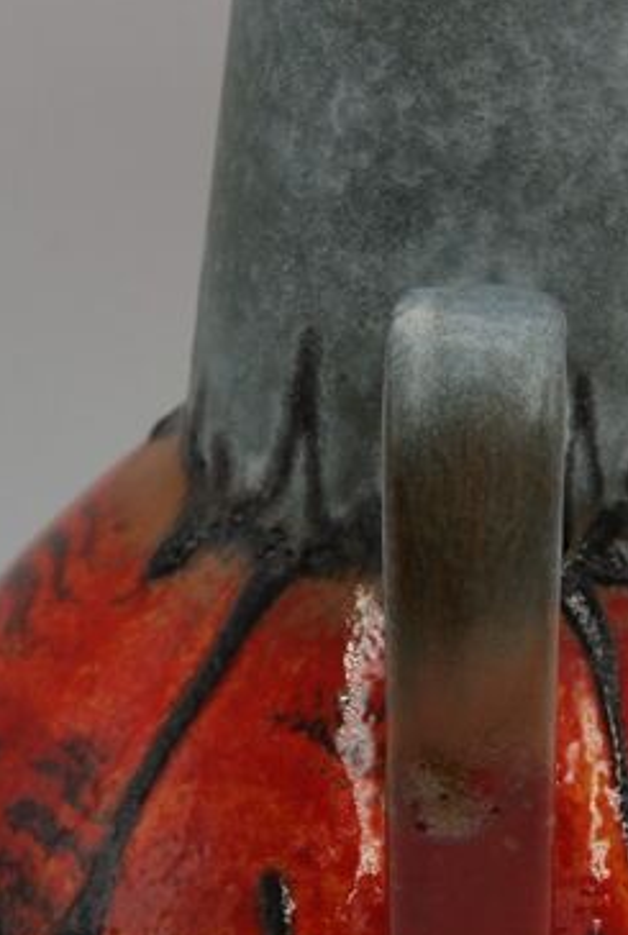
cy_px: 392
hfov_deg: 13.3
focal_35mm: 103
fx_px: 2682
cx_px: 474
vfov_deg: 19.8
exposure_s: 1/60
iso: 100
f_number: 6.3
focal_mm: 28
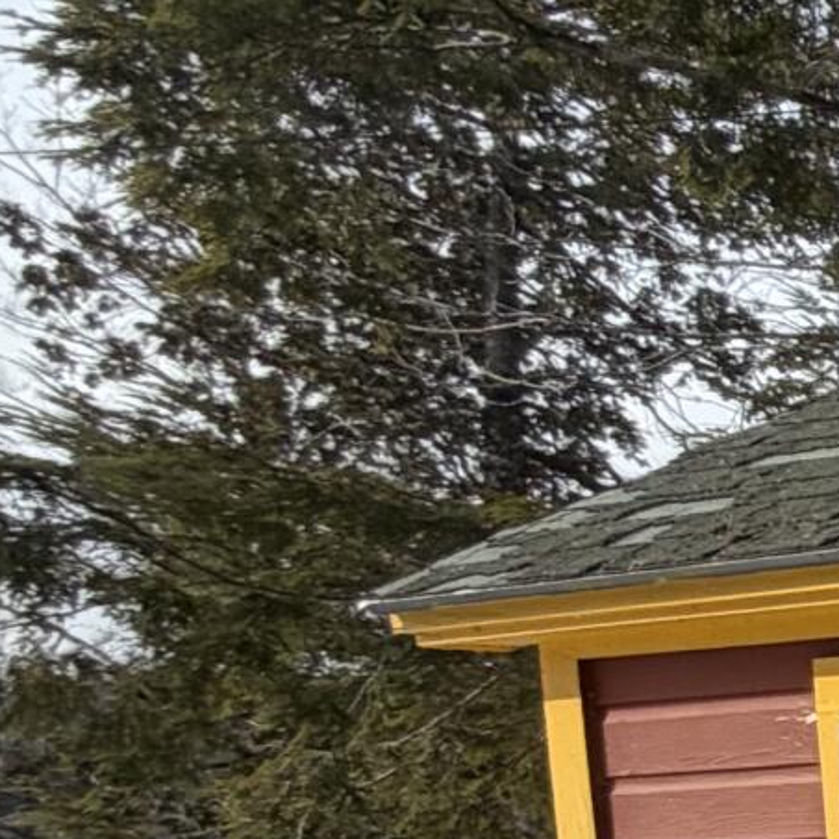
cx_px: 2563
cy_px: 1074
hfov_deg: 11.3
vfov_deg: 19.6
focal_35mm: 82
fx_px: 2249
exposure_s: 1/770
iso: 32
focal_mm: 2.22
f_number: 2.2
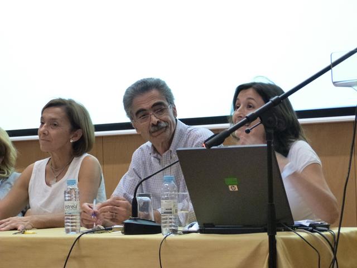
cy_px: 134
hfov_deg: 17.0
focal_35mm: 116
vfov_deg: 12.8
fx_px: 1196
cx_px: 178
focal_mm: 20.8
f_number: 3.5
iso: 800
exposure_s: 1/15
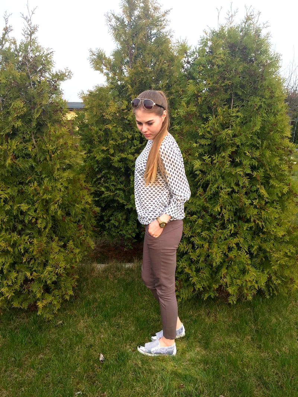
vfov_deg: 61.7
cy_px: 198
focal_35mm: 29
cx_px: 149
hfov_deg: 48.2
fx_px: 333
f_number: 2.2
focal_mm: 4.15
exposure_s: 1/370
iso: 32
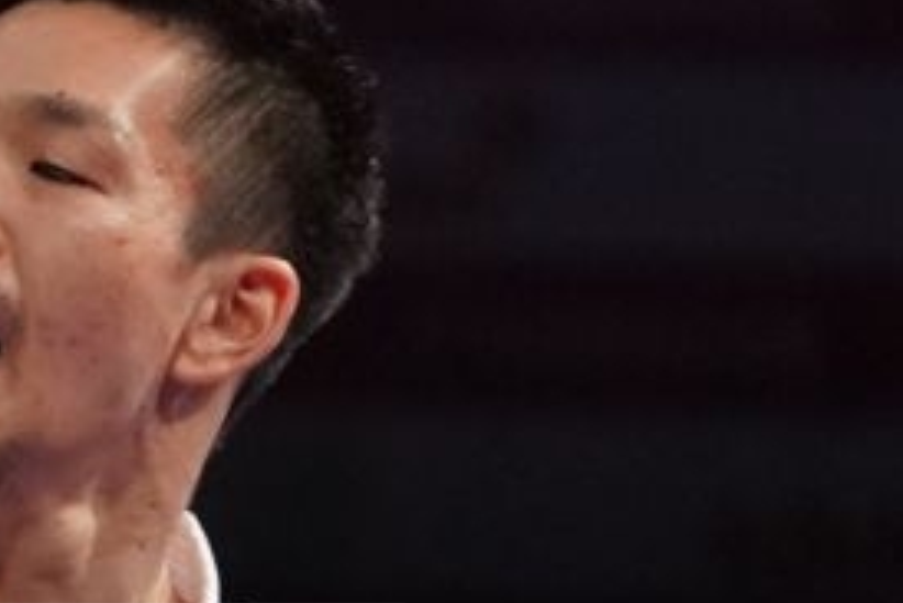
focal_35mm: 873
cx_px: -1018
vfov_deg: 1.6
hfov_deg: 2.4
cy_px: 906
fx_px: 21908
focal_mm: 133
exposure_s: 1/1000
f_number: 2.8
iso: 3200
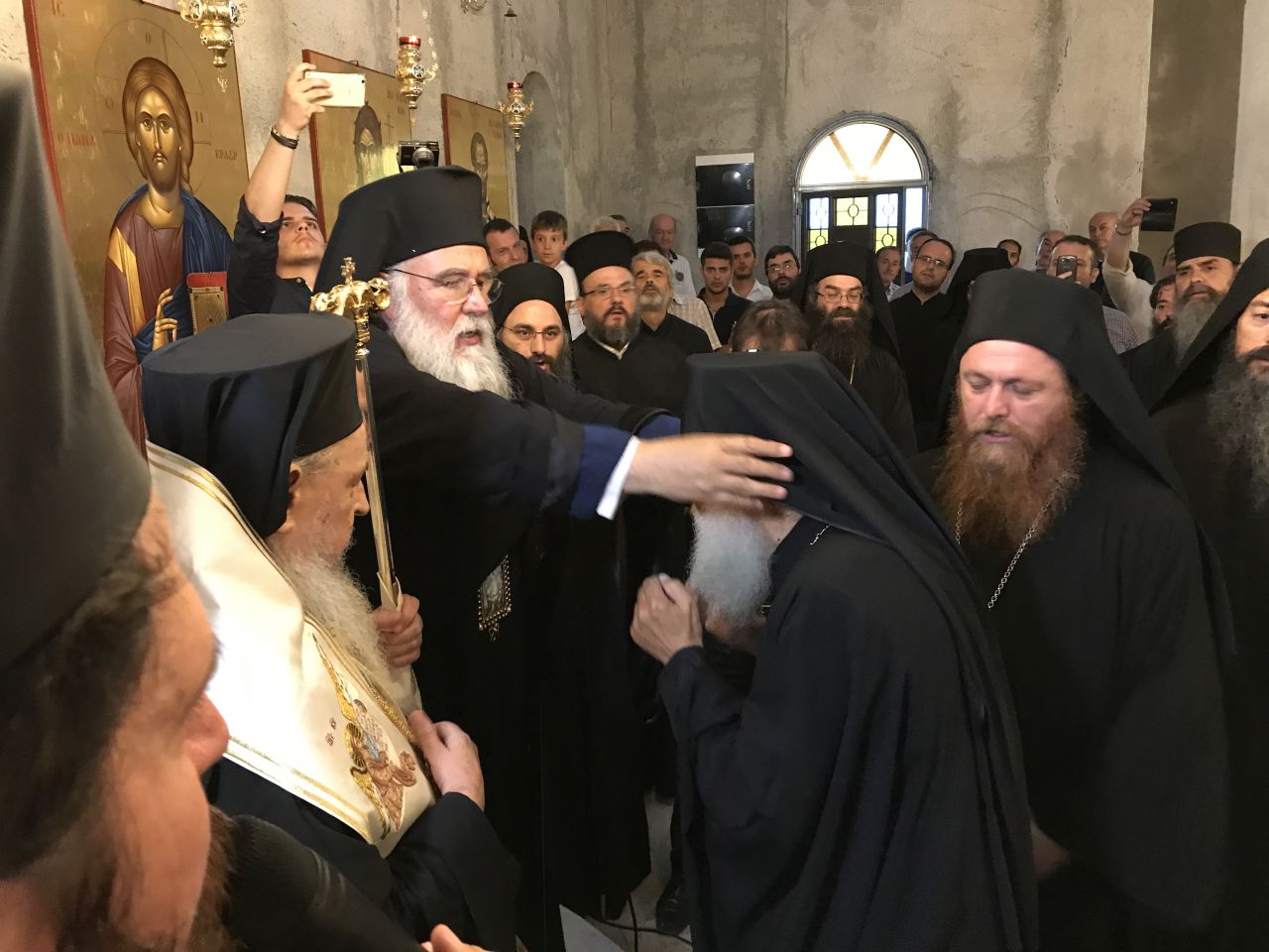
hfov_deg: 63.4
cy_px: 476
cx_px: 634
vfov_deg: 49.7
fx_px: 1026
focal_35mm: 28
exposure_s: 1/6
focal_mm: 3.99
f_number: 1.8
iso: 100
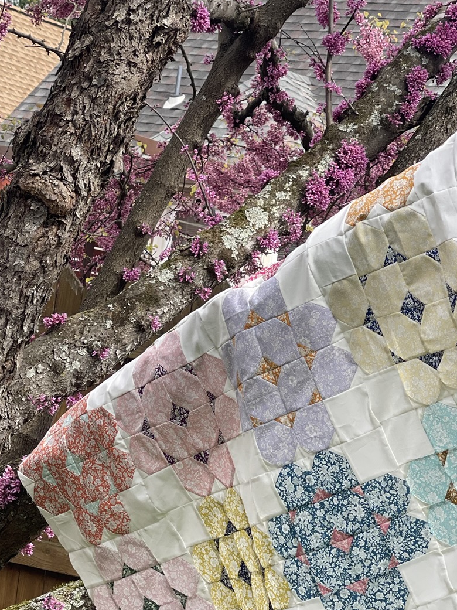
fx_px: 2166
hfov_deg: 12.0
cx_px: 237
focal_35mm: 123
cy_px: 468
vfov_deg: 15.9
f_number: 2.2
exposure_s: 1/413
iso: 32
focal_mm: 7.5
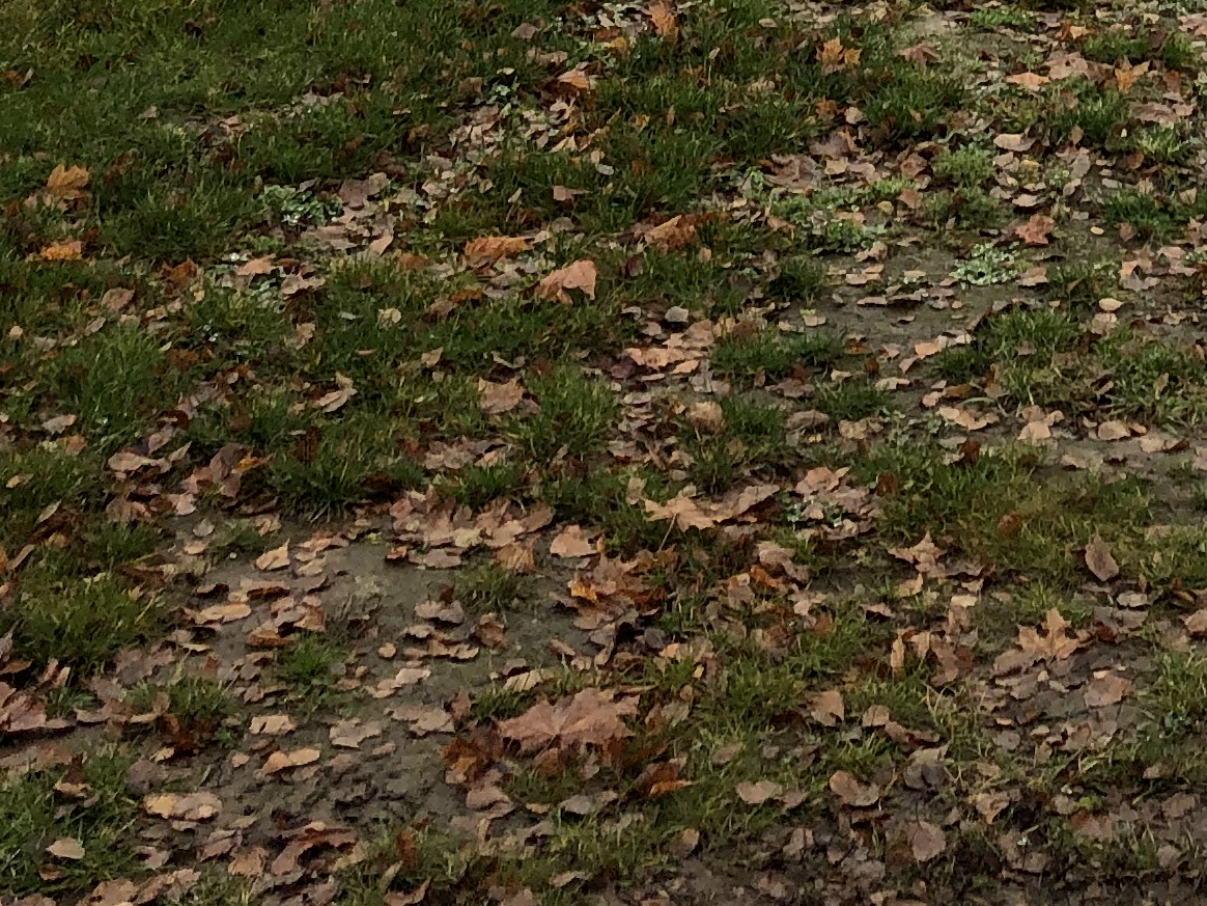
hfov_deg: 19.5
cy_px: -644
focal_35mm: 97
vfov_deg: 13.8
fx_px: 3382
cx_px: 1269
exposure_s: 1/120
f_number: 1.8
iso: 40
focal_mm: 3.99
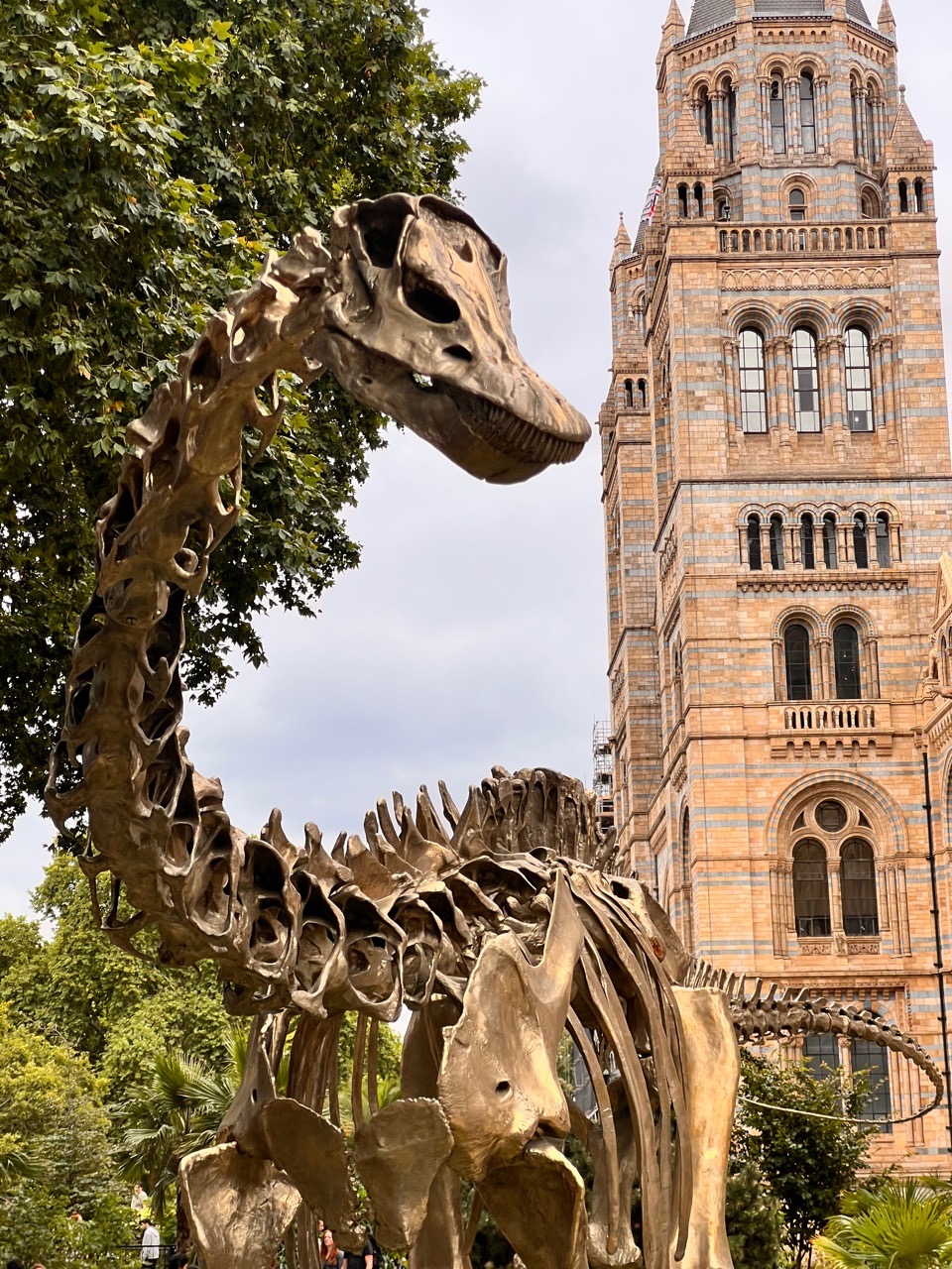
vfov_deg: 25.3
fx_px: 2824
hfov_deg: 19.1
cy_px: 634
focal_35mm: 77
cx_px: 476
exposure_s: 1/219
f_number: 2.8
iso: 32
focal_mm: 9
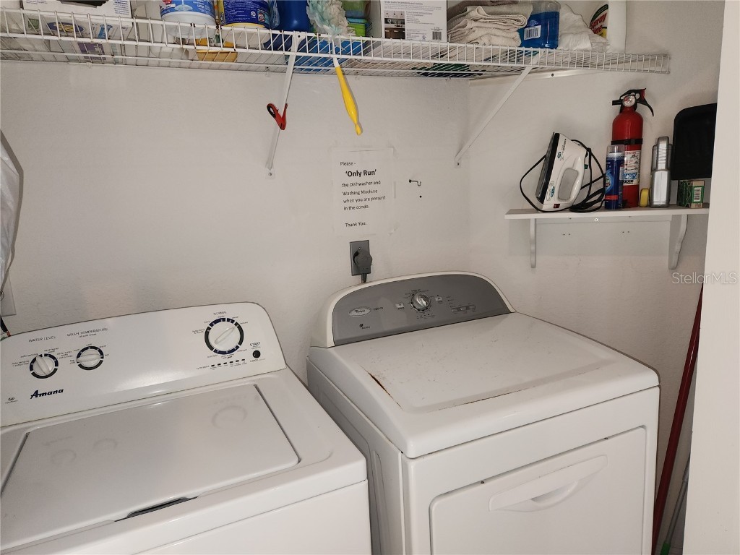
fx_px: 492
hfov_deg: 73.9
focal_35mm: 23
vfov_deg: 58.9
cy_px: 278
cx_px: 370
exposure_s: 1/60
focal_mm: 5.4
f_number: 1.8
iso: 80
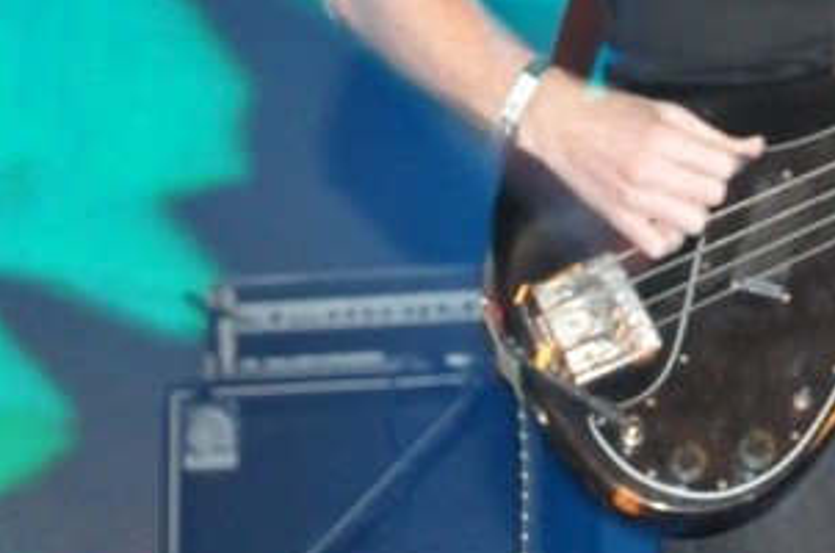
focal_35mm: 167
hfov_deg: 12.1
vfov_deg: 8.1
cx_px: 948
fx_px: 3865
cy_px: -65
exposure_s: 1/13
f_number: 4.8
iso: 3200
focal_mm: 42
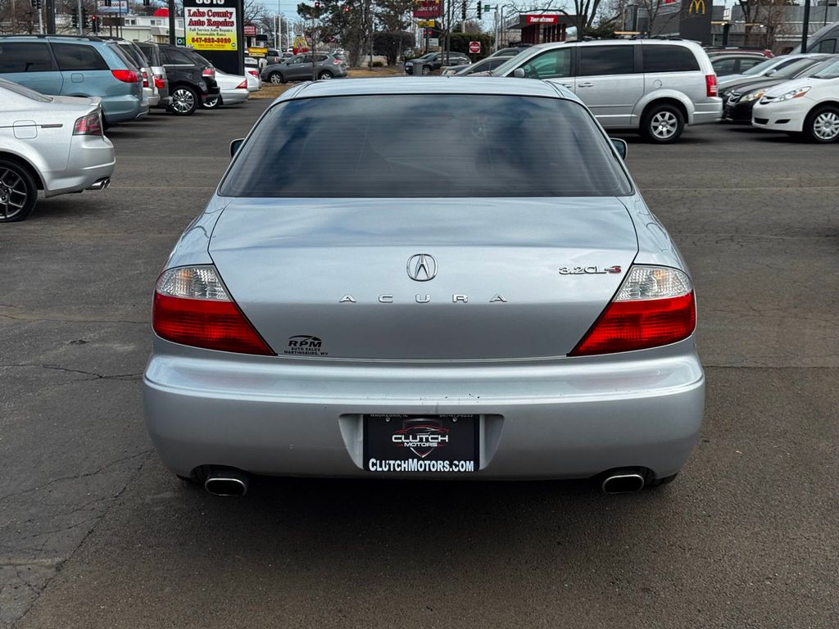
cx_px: 420
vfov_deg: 30.3
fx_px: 1163
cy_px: 314
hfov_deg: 39.7
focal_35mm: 48
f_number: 1.78
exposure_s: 1/3425
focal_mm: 6.76
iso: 64
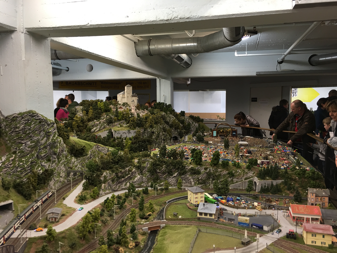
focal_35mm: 29
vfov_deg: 48.2
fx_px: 282
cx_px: 168
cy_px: 126
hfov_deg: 61.7
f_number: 2.2
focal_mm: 4.15
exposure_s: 1/17
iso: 32
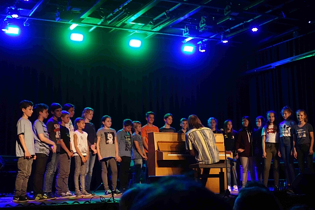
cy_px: 105
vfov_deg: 22.3
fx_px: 534
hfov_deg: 32.9
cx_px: 158
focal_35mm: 61
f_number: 3.5
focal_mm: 22.49
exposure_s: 1/40
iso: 1600
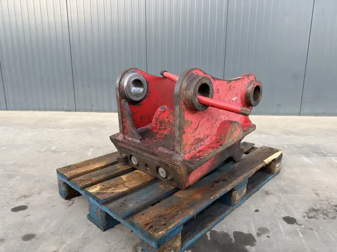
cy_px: 126
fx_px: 234
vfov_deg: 56.8
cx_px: 168
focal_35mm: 24
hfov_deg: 71.6
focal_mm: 6.76
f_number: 1.78
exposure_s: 1/193
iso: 50
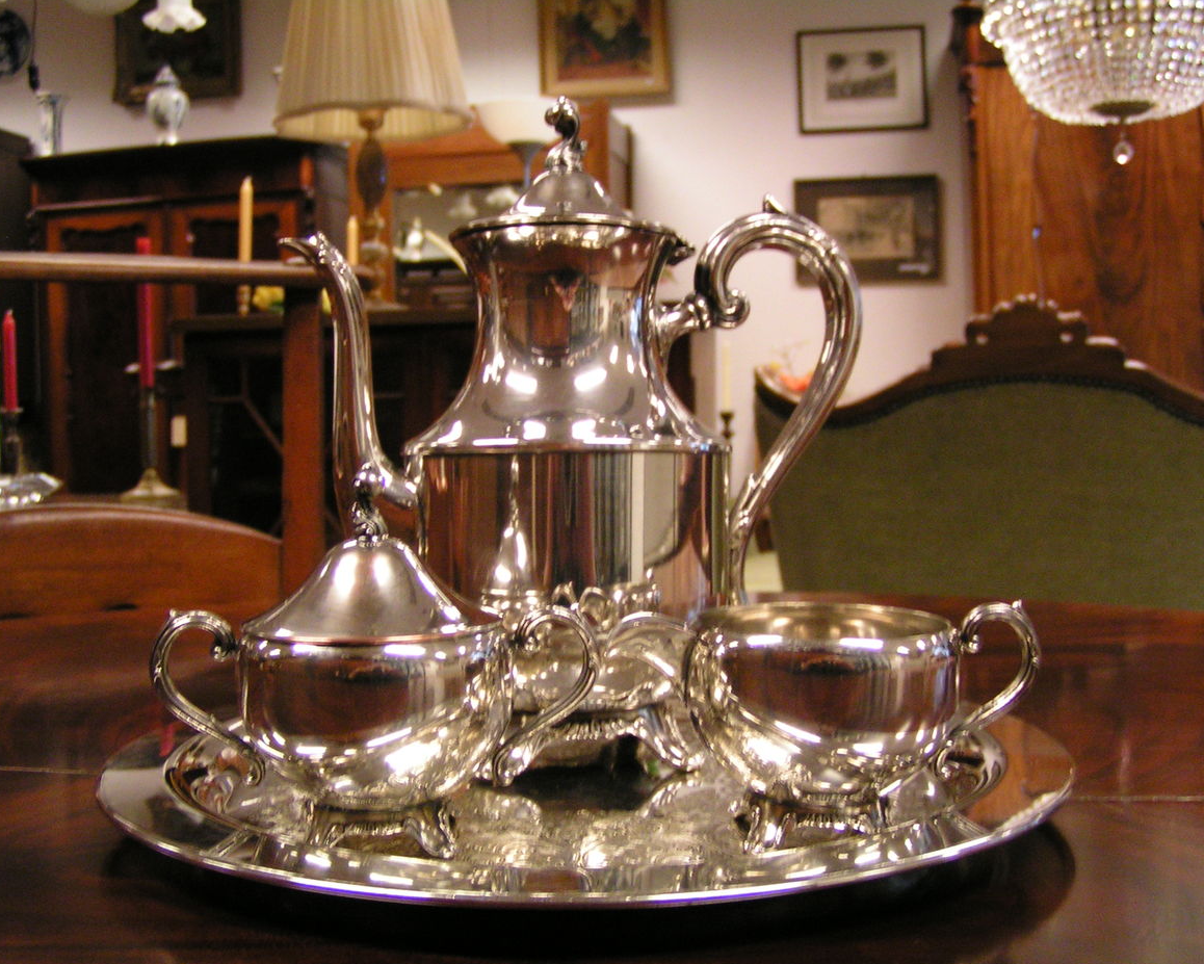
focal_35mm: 40
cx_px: 572
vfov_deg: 37.4
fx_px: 1426
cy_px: 485
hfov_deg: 45.8
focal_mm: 5.8
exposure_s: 1/20
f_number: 2.8
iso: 200
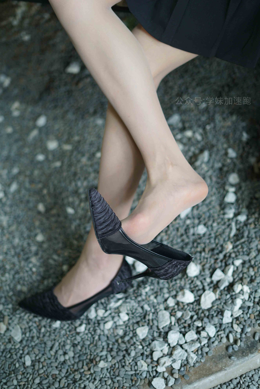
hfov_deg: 27.0
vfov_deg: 39.6
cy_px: 194
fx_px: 541
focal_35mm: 50
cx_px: 130
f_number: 2
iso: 200
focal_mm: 50
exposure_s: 1/100
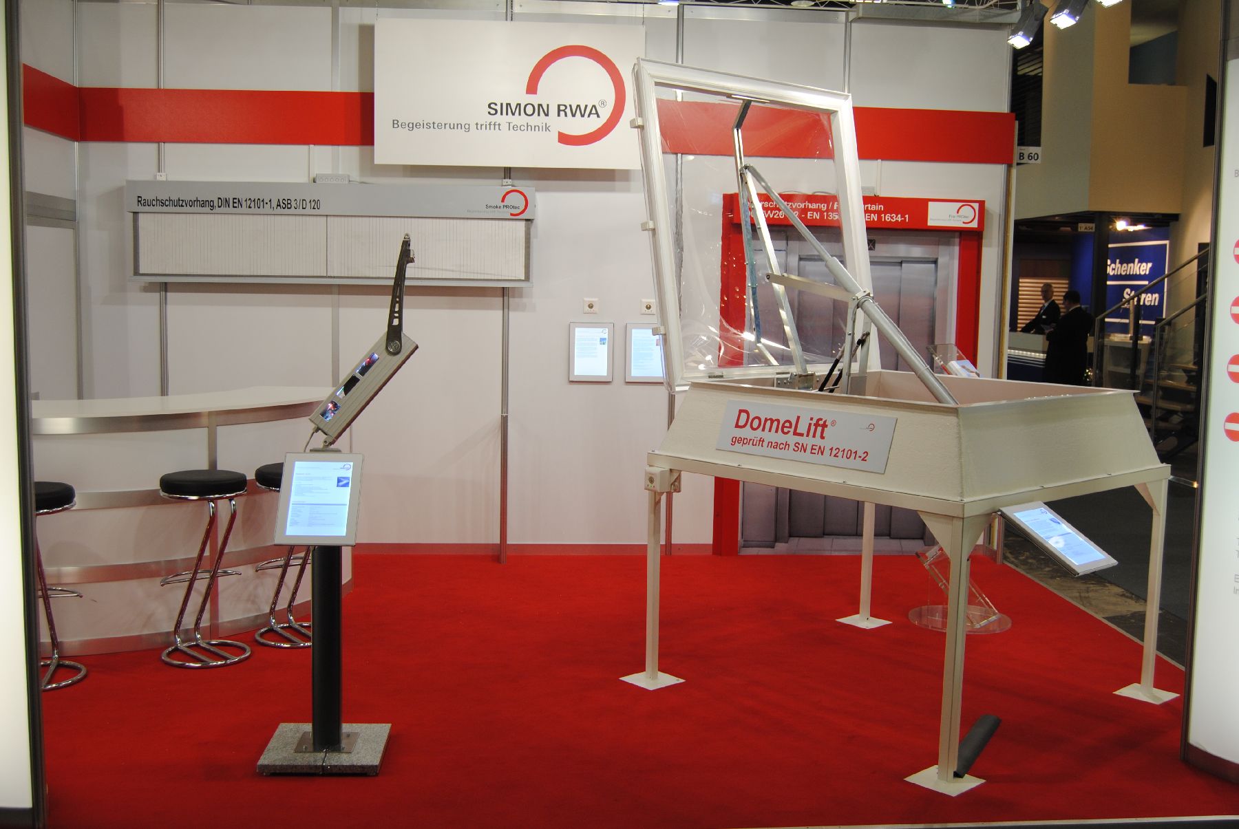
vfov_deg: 37.0
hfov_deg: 53.1
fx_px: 1240
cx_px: 620
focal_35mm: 36
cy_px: 414
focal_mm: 24
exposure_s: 1/80
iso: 200
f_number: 4.5
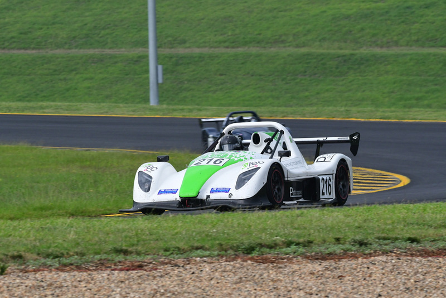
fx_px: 4647
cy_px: 149
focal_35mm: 375
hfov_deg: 5.5
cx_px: 223
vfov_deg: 3.7
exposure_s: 1/640
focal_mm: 250
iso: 800
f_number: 11
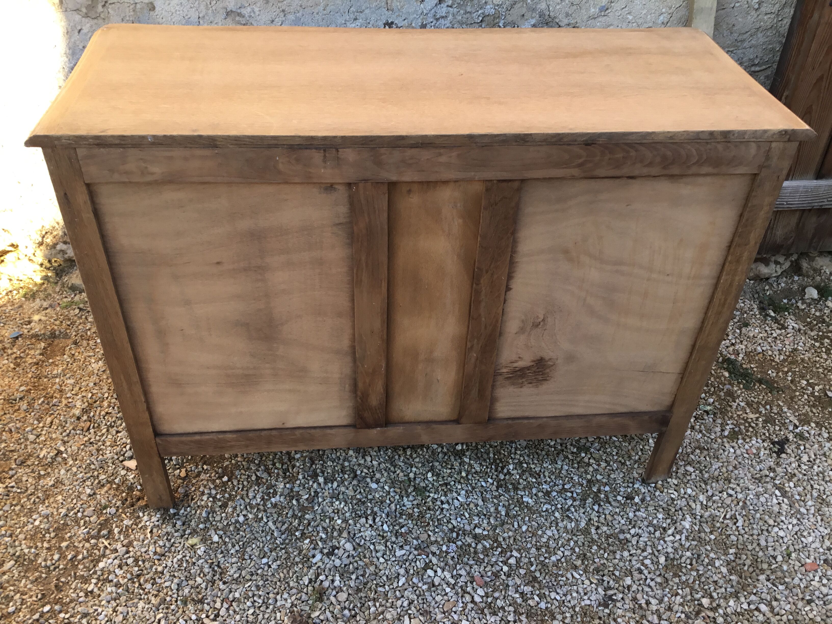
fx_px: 745
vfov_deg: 45.4
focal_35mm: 31
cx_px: 416
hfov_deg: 58.4
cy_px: 312
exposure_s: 1/106
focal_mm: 3.3
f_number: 2.4
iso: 25
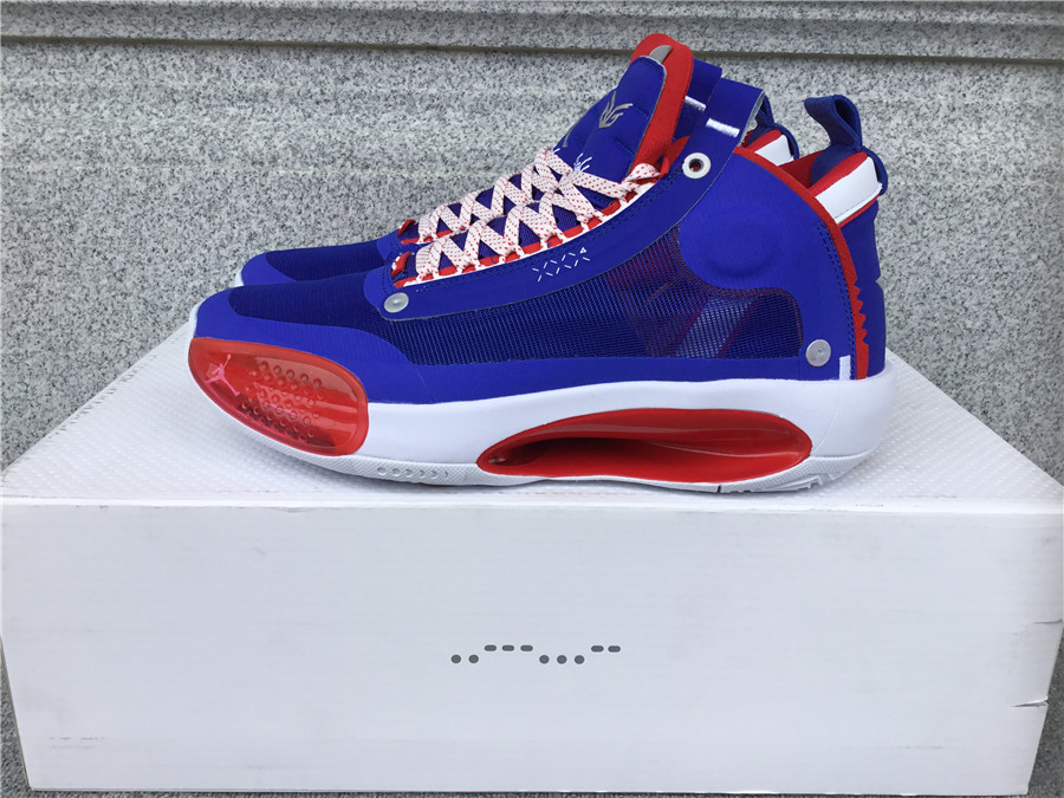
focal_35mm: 31
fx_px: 953
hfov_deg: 58.4
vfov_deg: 45.4
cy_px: 399
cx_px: 532
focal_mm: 3.3
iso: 25
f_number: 2.4
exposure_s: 1/289
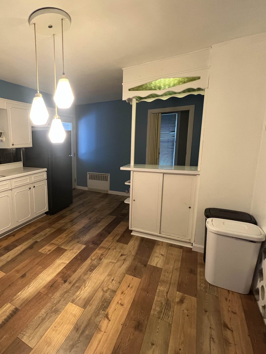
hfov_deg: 66.8
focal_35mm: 18
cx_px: 64
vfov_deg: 87.8
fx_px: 184
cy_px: 177
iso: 250
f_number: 1.8
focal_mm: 1.57
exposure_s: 1/60
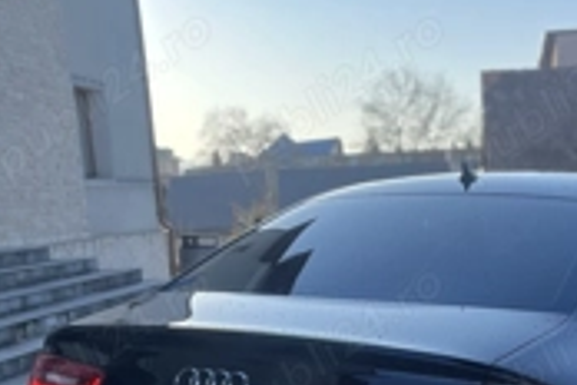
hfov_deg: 31.6
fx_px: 994
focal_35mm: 62
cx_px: 451
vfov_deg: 21.0
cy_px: 405
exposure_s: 1/1046
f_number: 1.6
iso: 50
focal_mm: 5.1
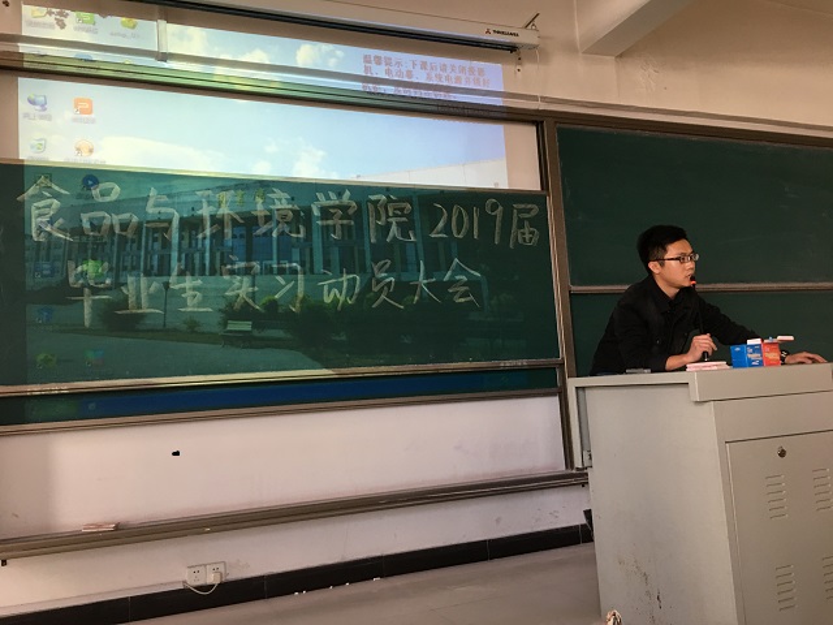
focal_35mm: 29
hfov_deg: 61.7
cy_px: 312
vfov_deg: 48.2
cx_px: 416
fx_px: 698
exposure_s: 1/17
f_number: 2.2
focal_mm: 4.15
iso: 50
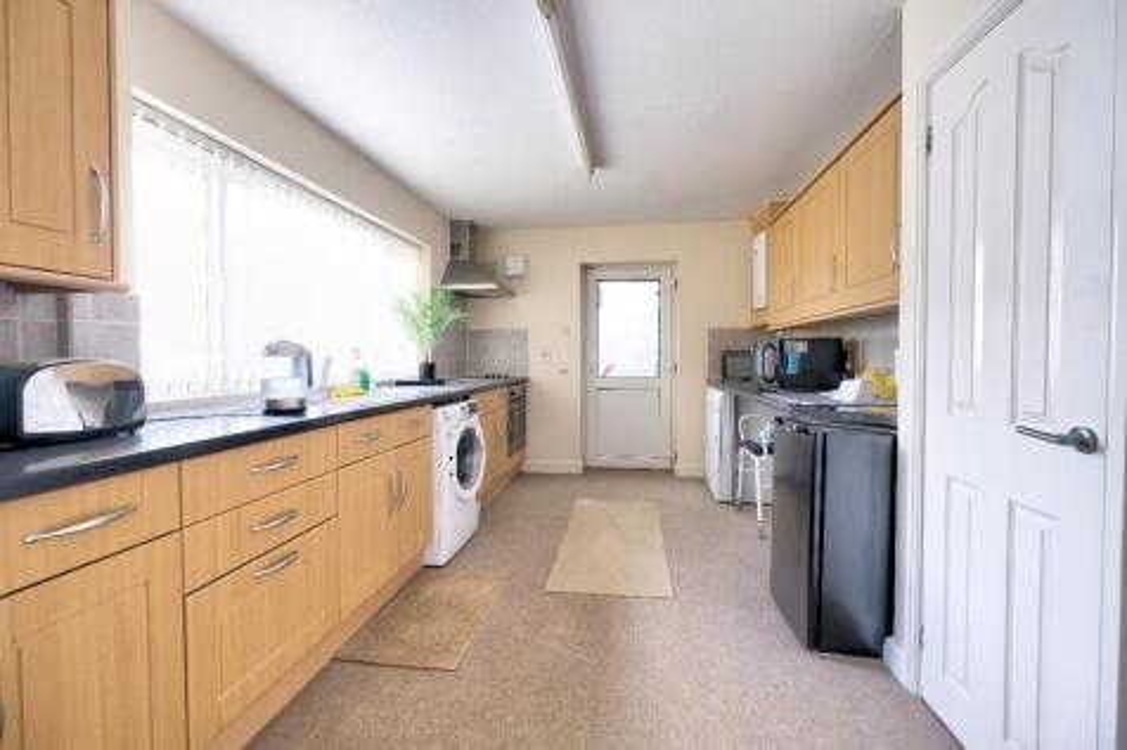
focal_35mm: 15
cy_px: 375
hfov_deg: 100.4
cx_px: 564
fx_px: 469
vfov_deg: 77.3
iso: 500
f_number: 4
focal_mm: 10
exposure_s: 1/15
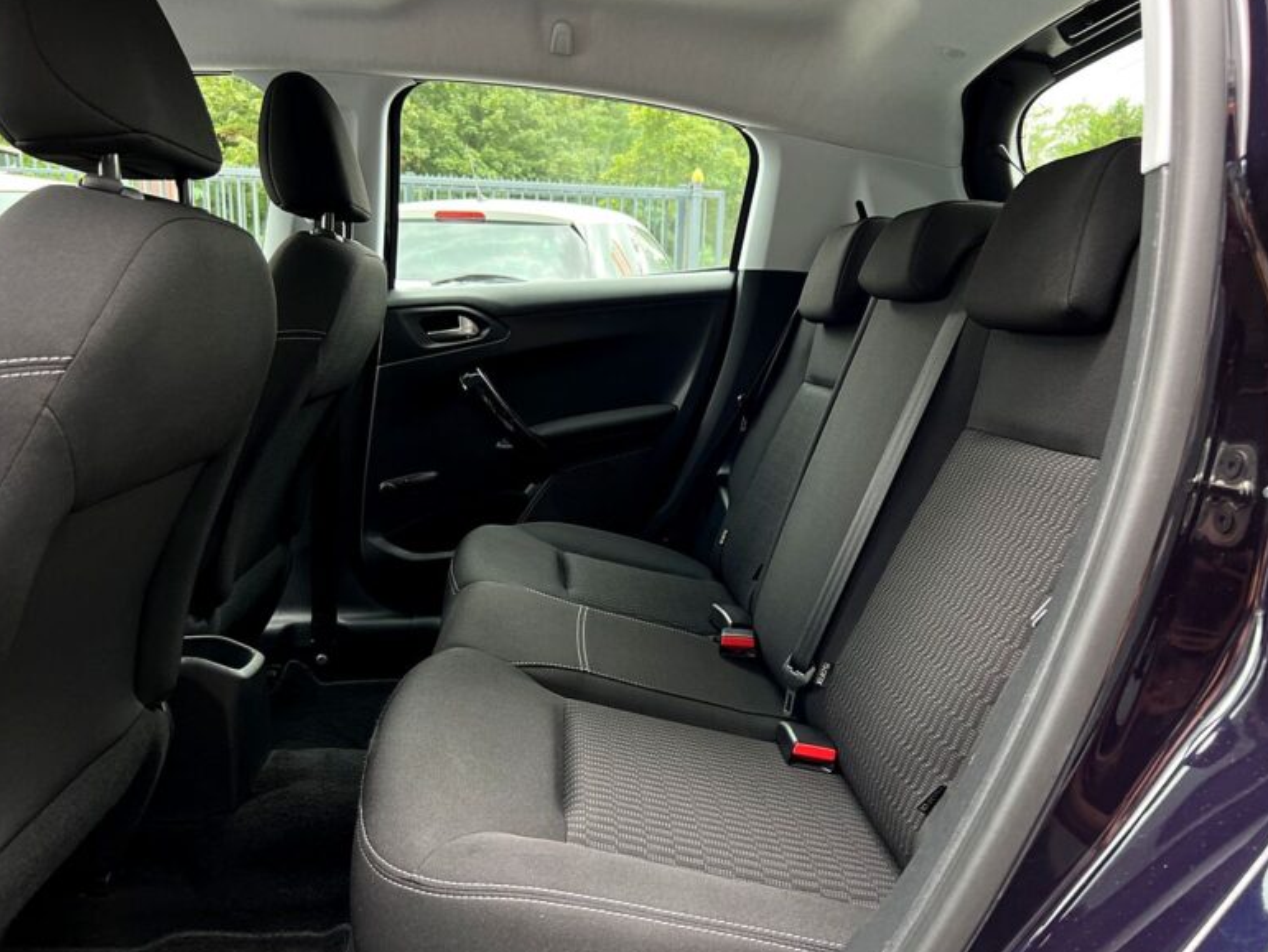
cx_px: 642
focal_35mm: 27
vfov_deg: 51.4
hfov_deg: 65.3
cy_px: 483
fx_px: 989
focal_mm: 5.7
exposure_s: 1/121
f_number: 1.5
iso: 125
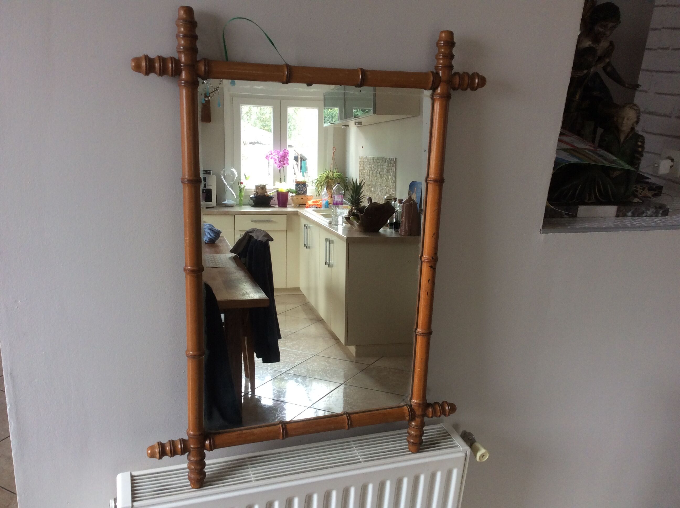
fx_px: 628
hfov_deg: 56.9
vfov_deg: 44.1
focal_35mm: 32
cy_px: 254
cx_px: 340
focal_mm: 3.3
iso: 50
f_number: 2.4
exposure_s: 1/25
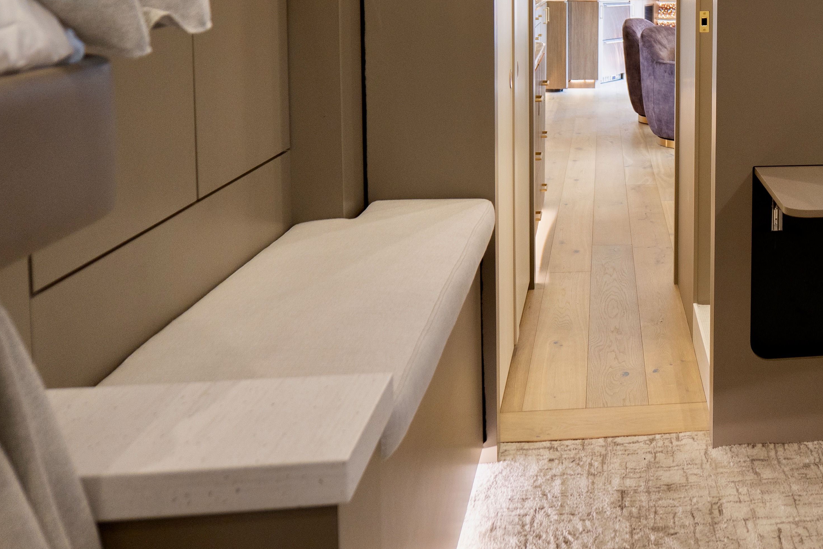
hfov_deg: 42.2
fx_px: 937
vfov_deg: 31.0
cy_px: 43
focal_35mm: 41
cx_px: 788
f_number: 3.5
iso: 200
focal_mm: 20
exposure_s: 1/80
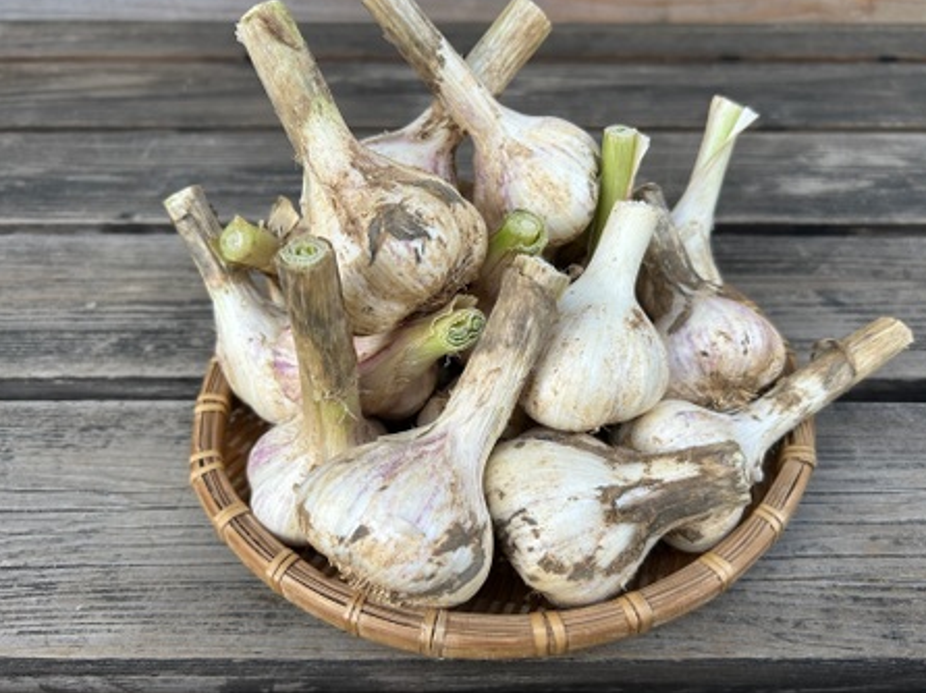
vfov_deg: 49.7
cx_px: 490
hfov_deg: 63.4
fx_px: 749
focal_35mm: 28
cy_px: 342
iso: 50
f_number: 1.5
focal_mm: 5.7
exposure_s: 1/121
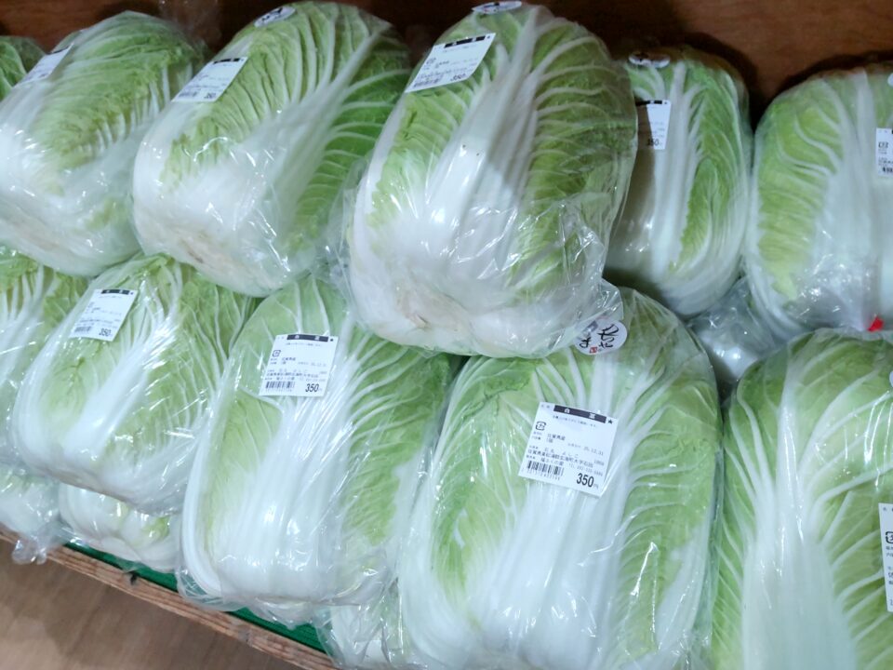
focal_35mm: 24
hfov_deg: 71.6
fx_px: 619
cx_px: 446
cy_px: 335
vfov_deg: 56.8
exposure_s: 1/33
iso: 219
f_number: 2
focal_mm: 3.43
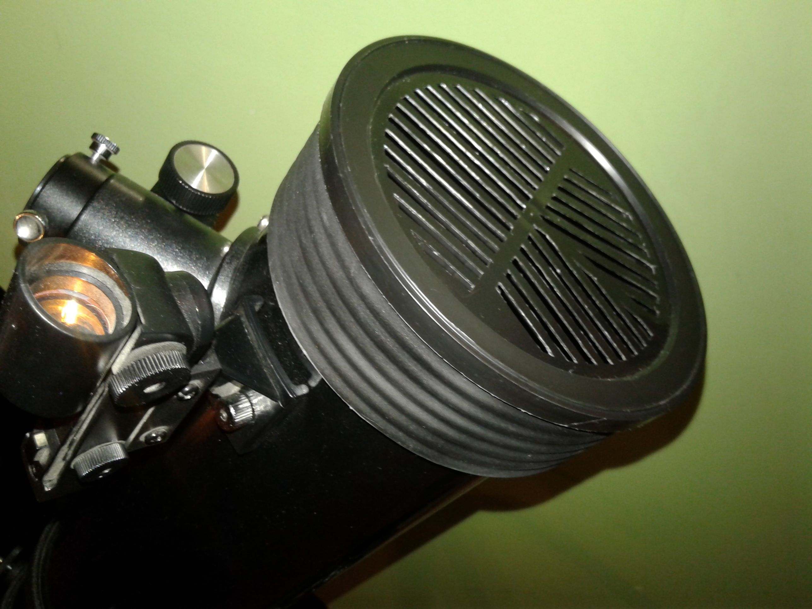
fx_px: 774
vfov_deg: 42.9
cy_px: 304
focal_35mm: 33
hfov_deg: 55.4
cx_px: 406
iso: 50
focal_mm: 3.3
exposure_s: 1/16
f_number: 2.2
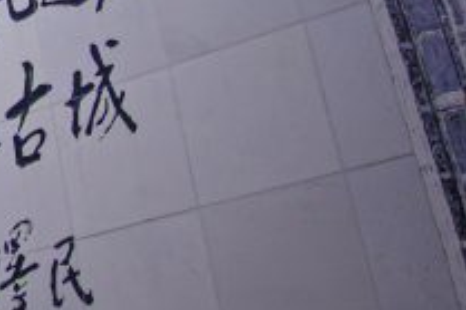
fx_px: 1429
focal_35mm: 110
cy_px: -188
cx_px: -424
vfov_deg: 11.7
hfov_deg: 15.4
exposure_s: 1/1500
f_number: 6.7
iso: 200
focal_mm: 15
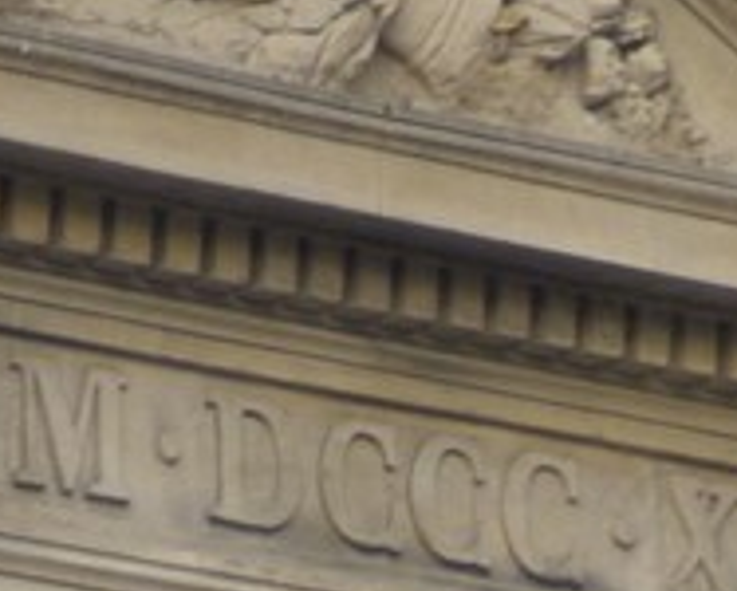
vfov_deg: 2.2
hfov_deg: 2.9
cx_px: 1245
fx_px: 14673
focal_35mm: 672
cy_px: 3105
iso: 200
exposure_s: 1/160
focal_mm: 56
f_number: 2.8
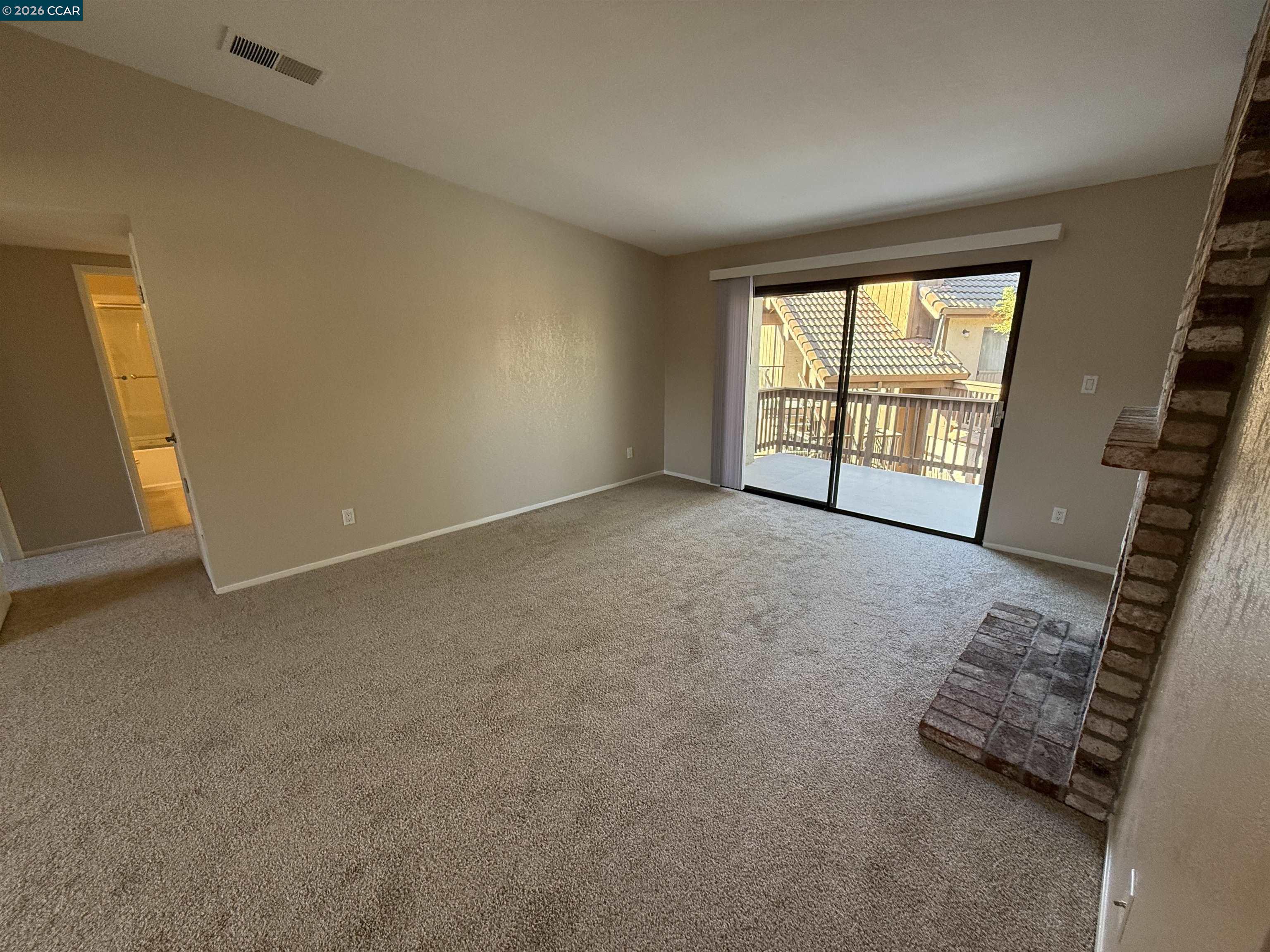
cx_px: 635
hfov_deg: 102.1
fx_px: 514
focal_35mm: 14
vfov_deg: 85.7
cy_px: 476
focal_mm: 2.22
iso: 160
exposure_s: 1/120
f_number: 2.2
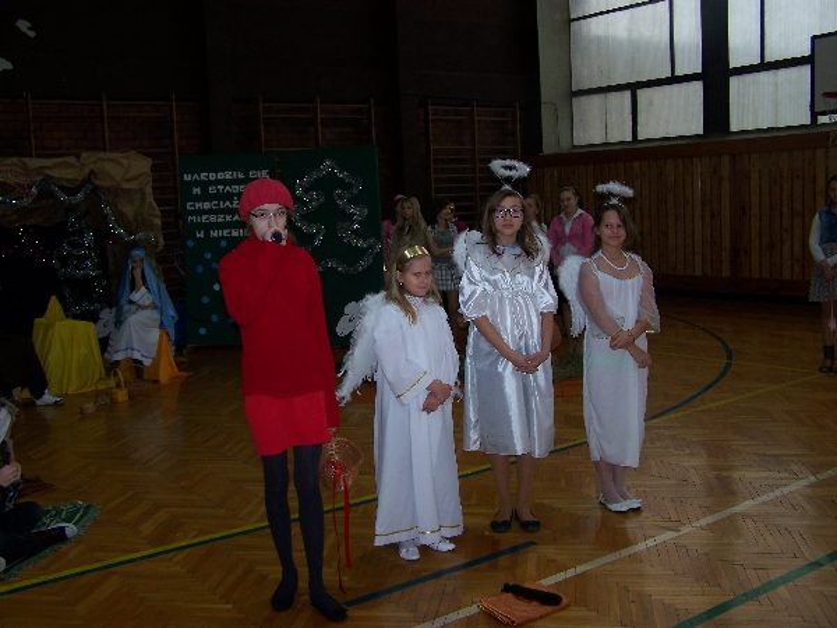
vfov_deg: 37.7
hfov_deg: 49.0
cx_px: 418
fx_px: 919
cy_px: 314
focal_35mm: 38
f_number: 2.8
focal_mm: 6.3
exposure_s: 1/60
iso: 80
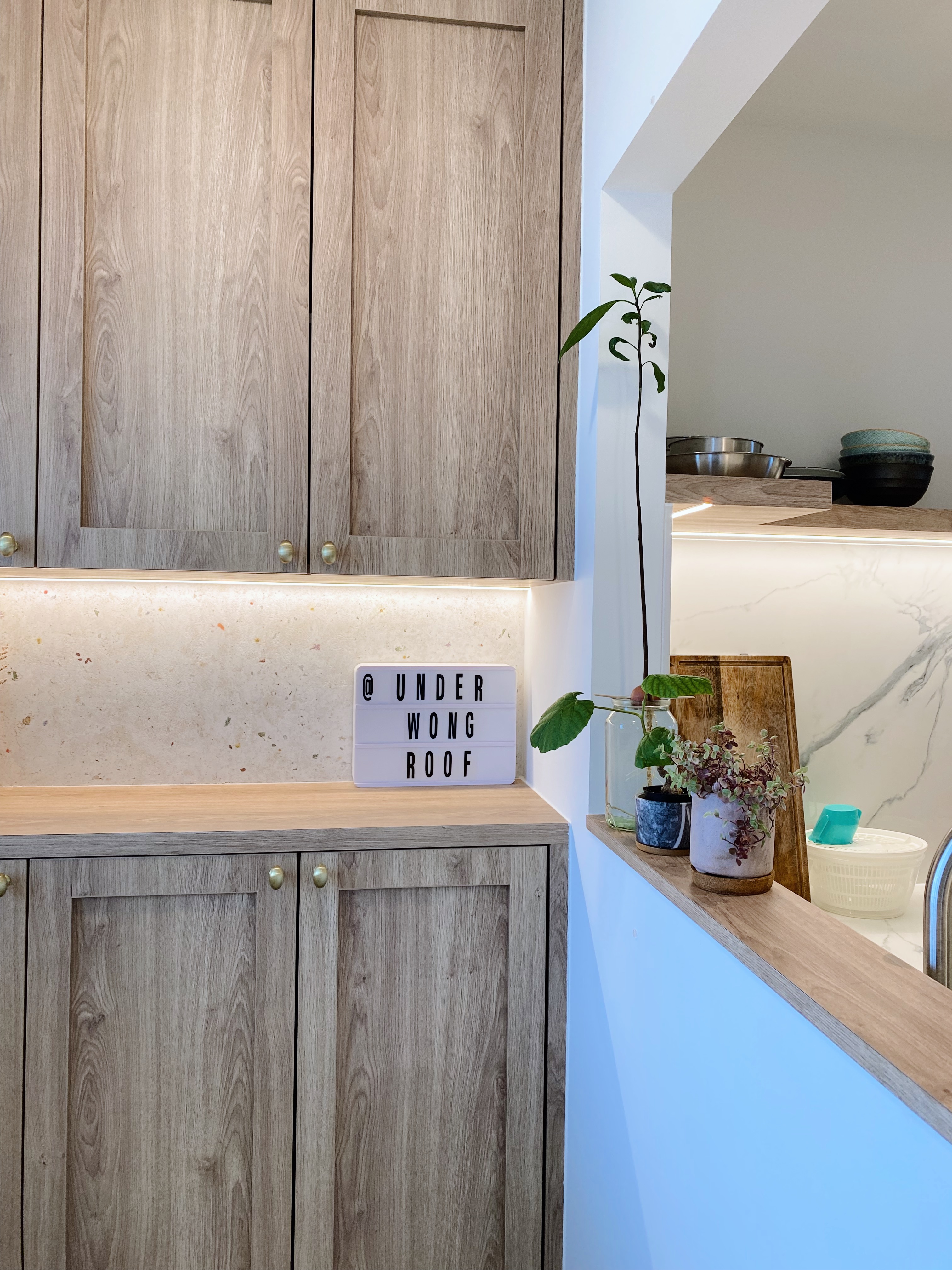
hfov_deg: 53.1
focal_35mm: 26
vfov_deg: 67.3
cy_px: 635
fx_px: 953
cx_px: 476
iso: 80
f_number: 1.8
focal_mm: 4.25
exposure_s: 1/121
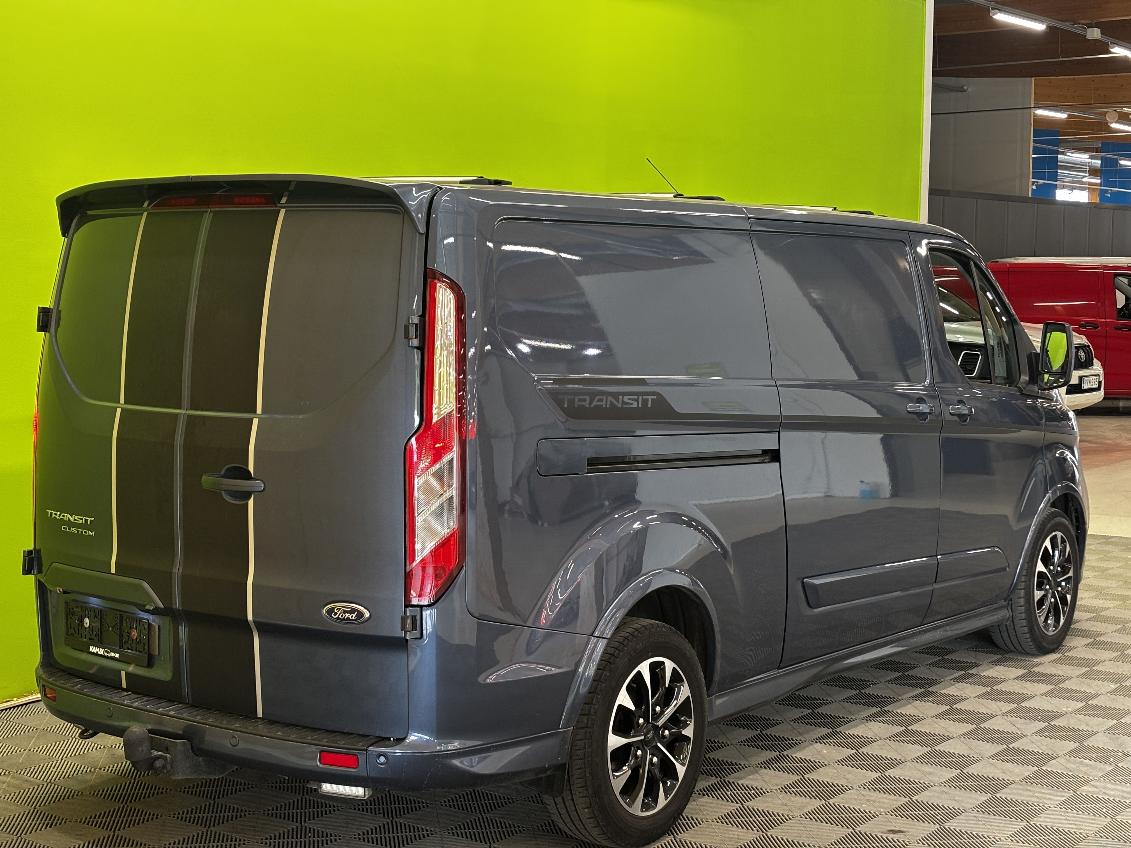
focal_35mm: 52
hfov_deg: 36.8
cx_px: 566
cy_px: 424
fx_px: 1699
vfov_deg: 28.0
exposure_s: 1/50
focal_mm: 5.96
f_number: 1.6
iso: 64
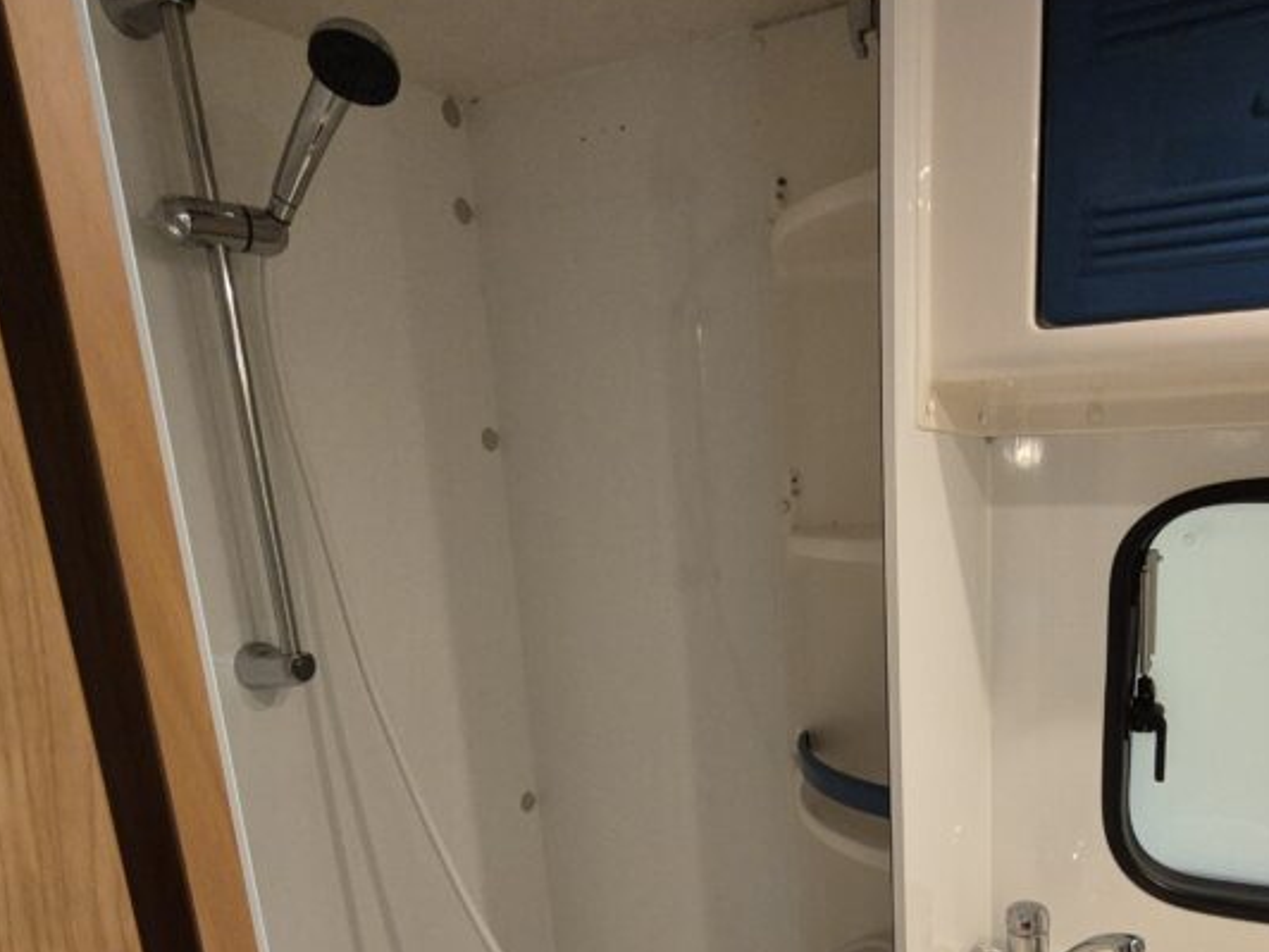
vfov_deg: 52.1
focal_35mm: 25
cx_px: 749
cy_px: 730
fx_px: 916
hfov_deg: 68.8
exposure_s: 1/50
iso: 800
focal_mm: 2.2
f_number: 2.2
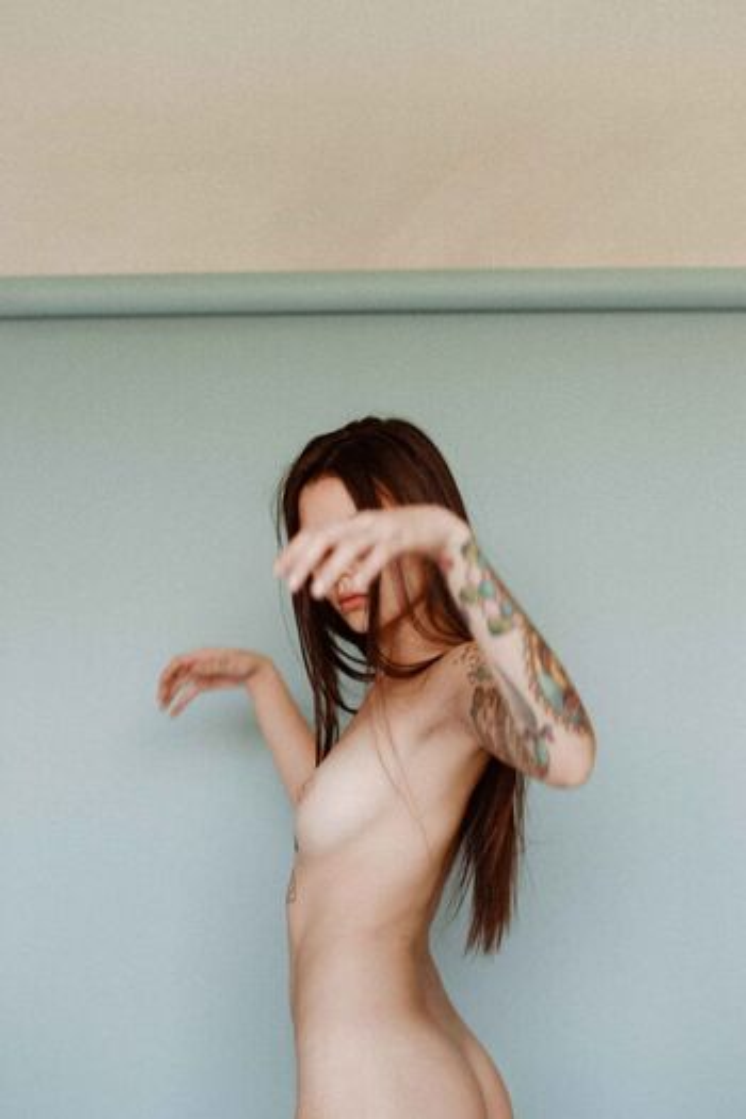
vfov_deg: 39.6
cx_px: 373
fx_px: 1554
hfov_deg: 27.0
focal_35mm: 50
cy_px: 560
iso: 320
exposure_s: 1/200
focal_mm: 50
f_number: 2.8
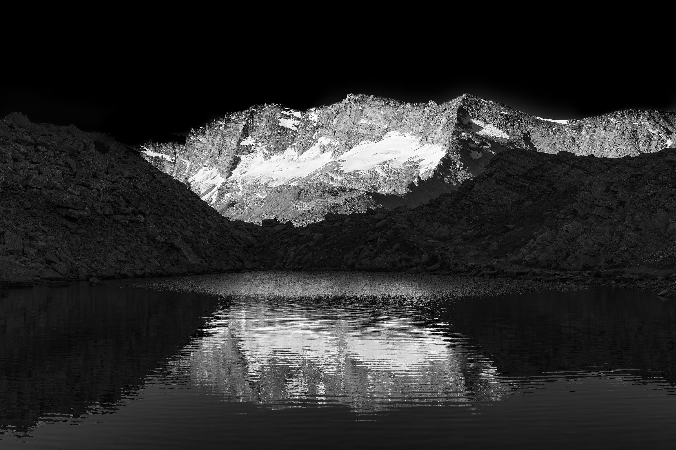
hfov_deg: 41.1
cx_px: 338
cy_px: 225
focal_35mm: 48
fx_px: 901
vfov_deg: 28.0
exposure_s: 1/400
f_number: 11
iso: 640
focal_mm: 48
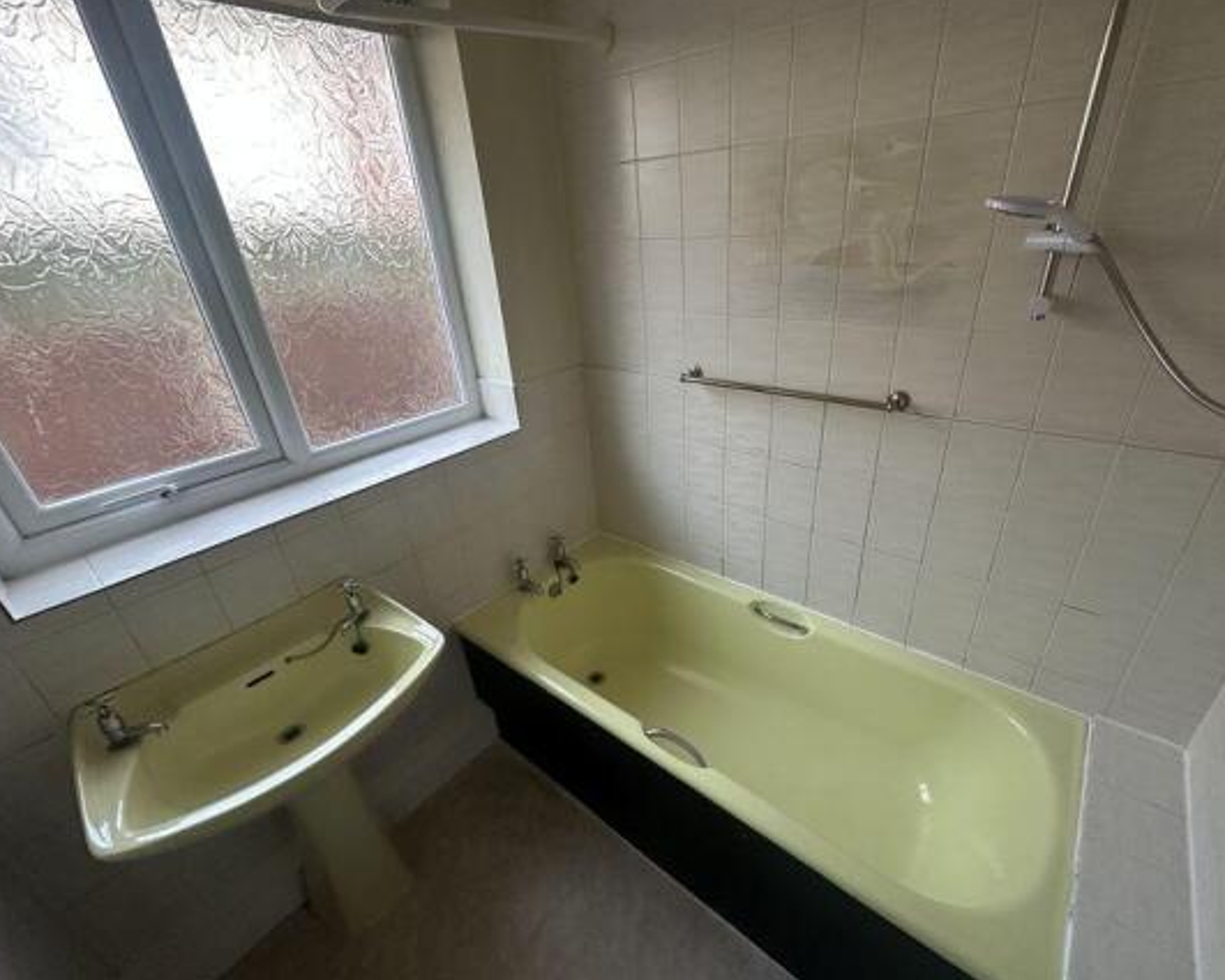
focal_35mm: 15
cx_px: 647
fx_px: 544
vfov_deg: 84.1
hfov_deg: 96.7
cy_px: 492
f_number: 2.2
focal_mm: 2.22
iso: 400
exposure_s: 1/61
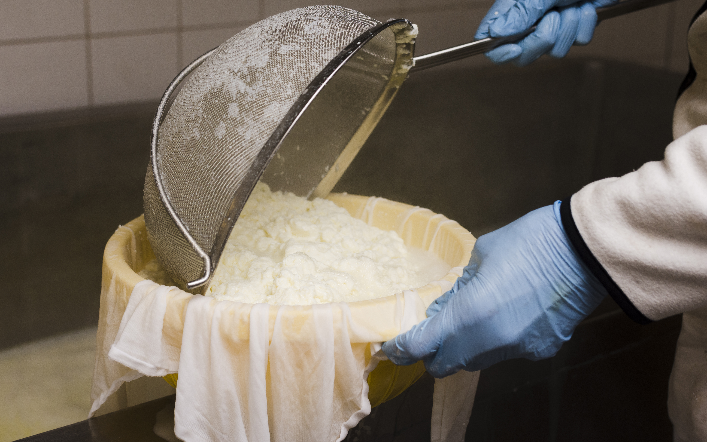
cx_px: 348
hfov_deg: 37.2
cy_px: 213
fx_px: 1050
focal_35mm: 55
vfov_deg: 23.8
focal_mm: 35
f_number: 3.5
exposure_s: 1/250
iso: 320
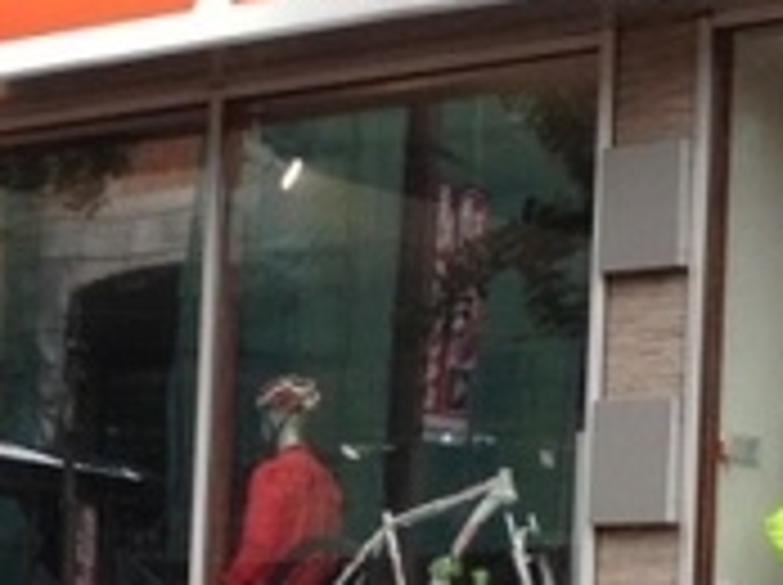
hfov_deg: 13.0
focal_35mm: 152
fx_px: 3433
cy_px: 711
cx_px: 238
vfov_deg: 9.6
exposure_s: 1/120
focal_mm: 4.13
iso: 64
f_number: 2.4
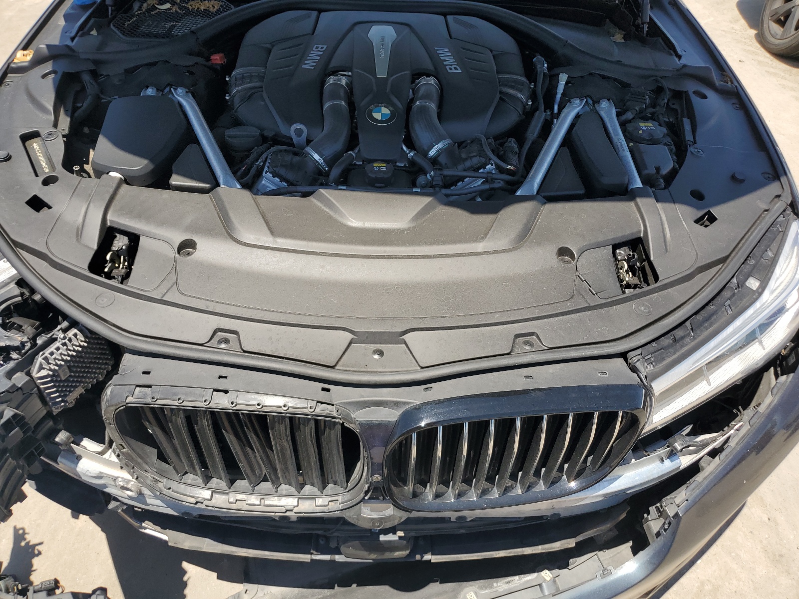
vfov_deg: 53.1
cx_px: 400
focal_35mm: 26
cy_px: 300
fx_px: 600
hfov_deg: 67.3
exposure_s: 1/2500
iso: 50
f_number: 1.5
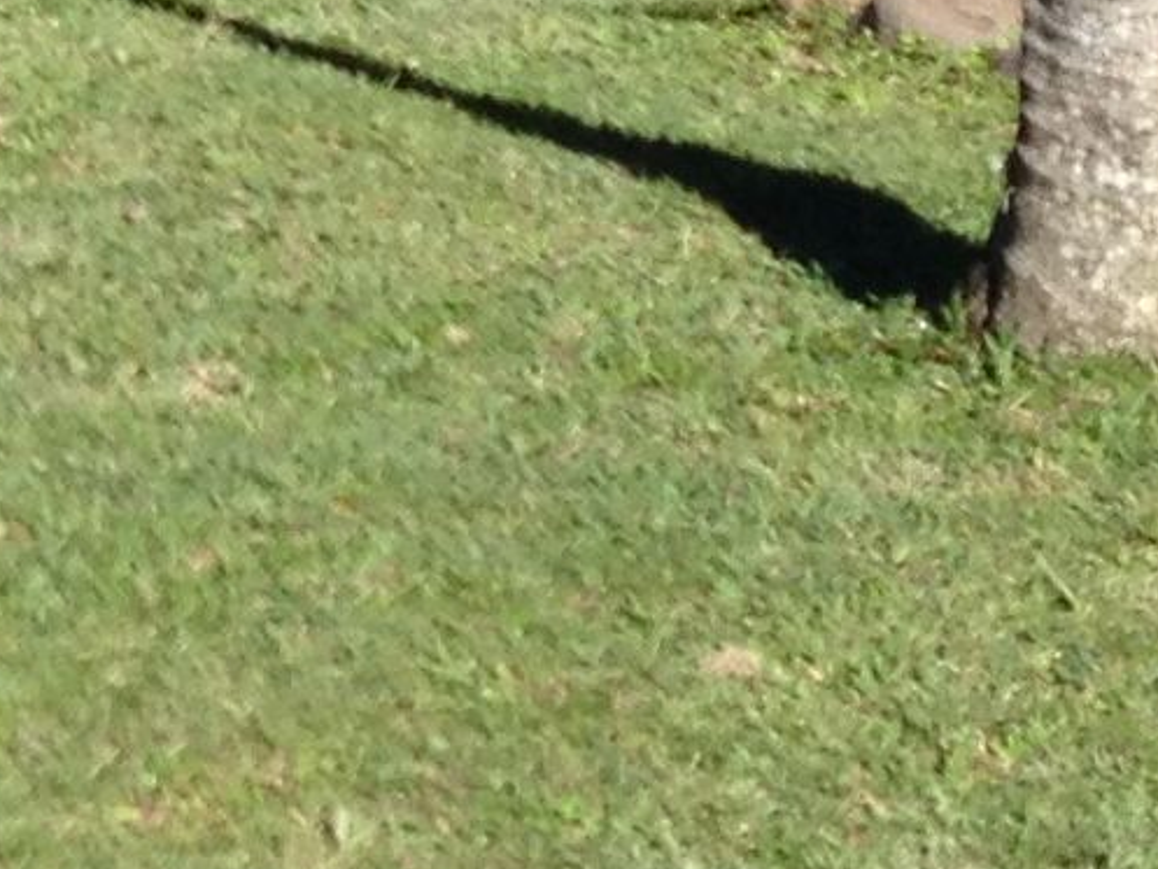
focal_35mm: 230
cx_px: -892
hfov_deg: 8.3
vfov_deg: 6.3
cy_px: -652
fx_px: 7696
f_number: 2.4
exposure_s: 1/1151
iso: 50
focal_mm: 4.28
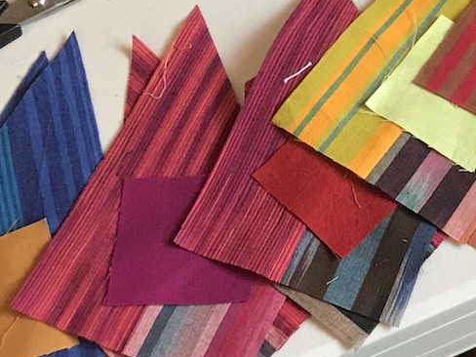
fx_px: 1430
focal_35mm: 104
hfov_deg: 18.3
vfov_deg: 13.6
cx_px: 495
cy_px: -129
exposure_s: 1/15
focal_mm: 3.99
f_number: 1.8
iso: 40
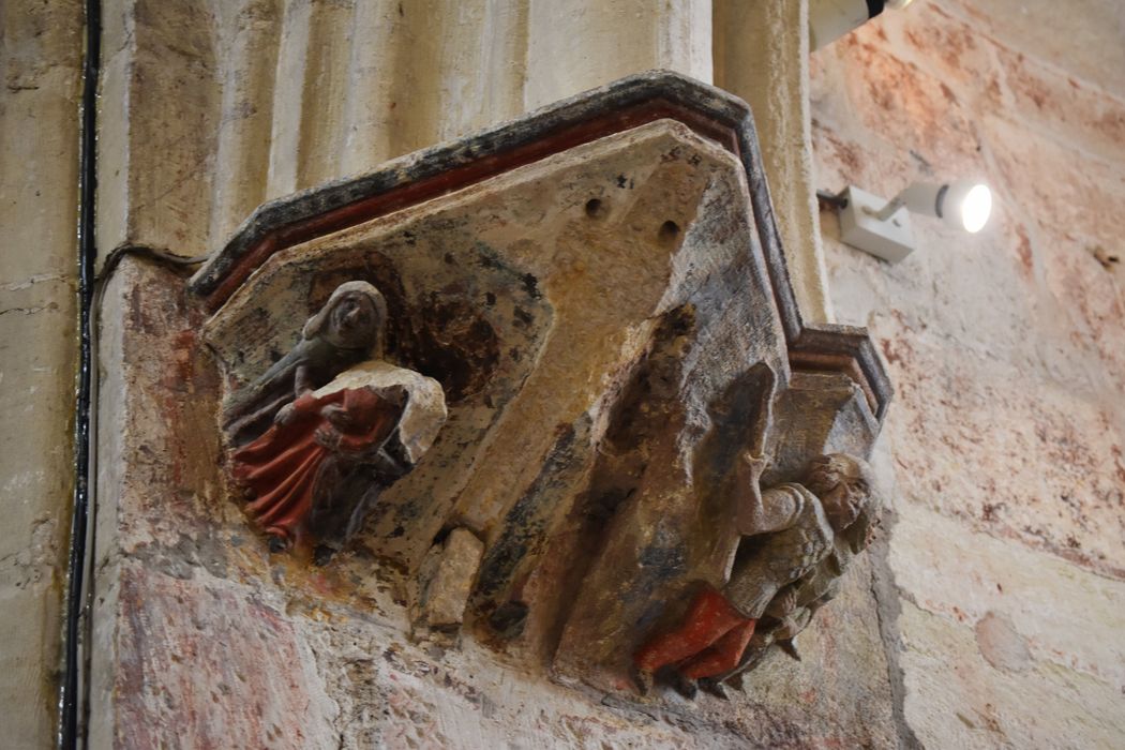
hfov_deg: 24.6
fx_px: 2578
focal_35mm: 82
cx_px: 562
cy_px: 375
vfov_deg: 16.6
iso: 800
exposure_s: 1/60
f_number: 4
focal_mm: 55
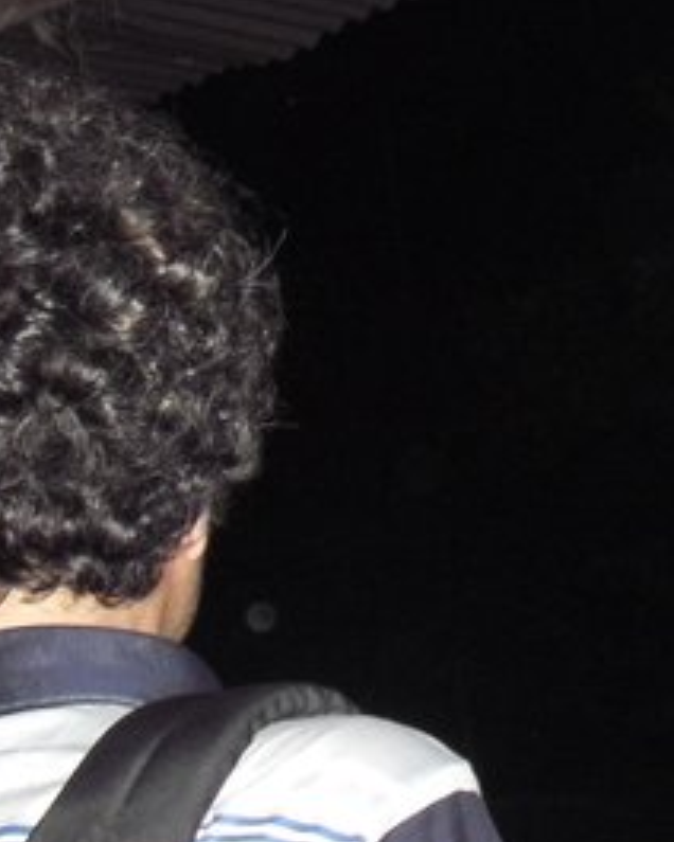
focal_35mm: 112
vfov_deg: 17.1
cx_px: 986
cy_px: 216
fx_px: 2793
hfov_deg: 13.1
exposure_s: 1/60
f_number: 2.8
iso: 200
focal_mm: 6.2
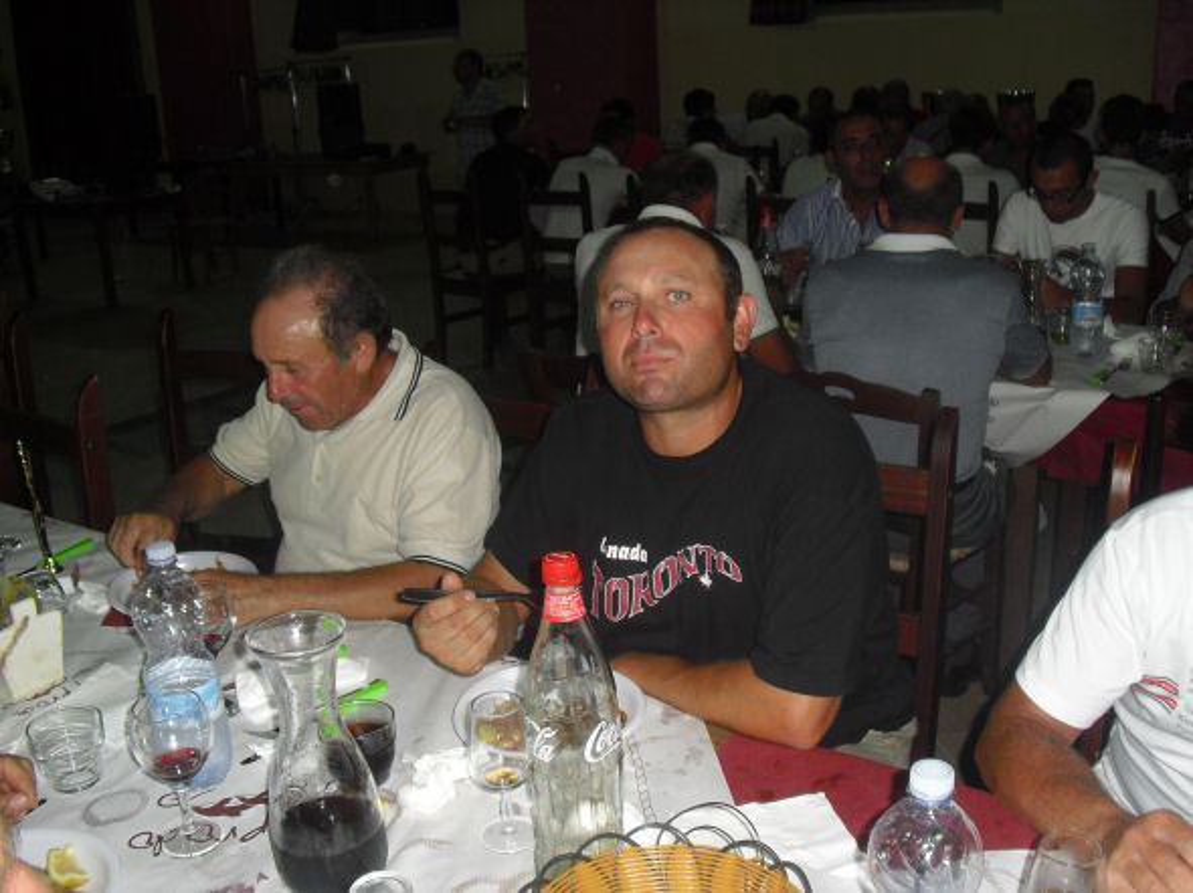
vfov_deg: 39.6
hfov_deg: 51.4
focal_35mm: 36
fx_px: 1240
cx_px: 596
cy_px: 446
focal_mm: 6.3
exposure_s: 1/60
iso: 200
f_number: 3.1
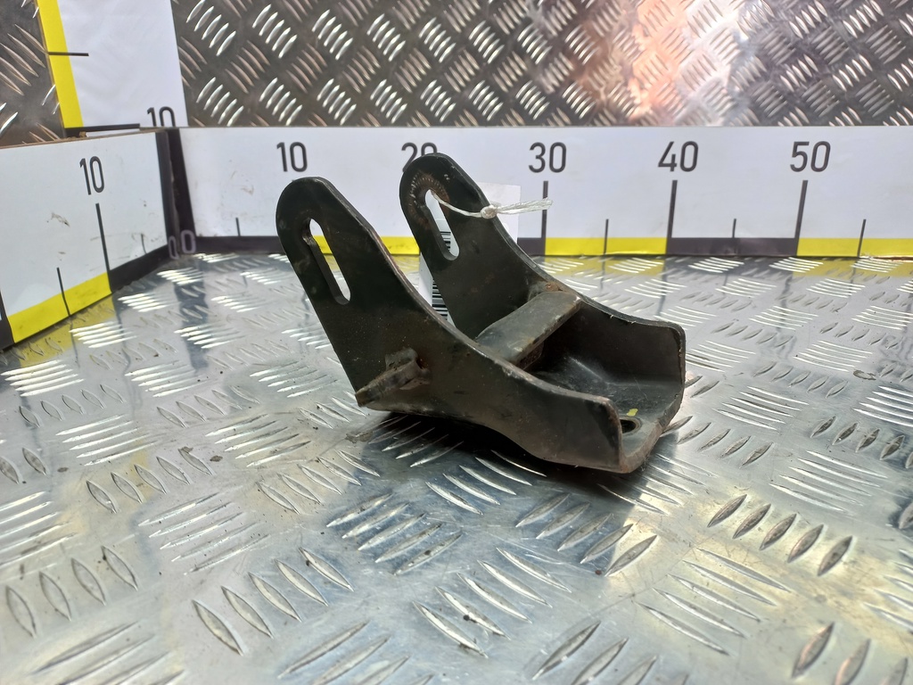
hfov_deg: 69.4
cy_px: 342
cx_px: 456
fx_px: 659
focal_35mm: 25
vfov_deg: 54.9
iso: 50
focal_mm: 4.6
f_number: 1.8
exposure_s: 1/50
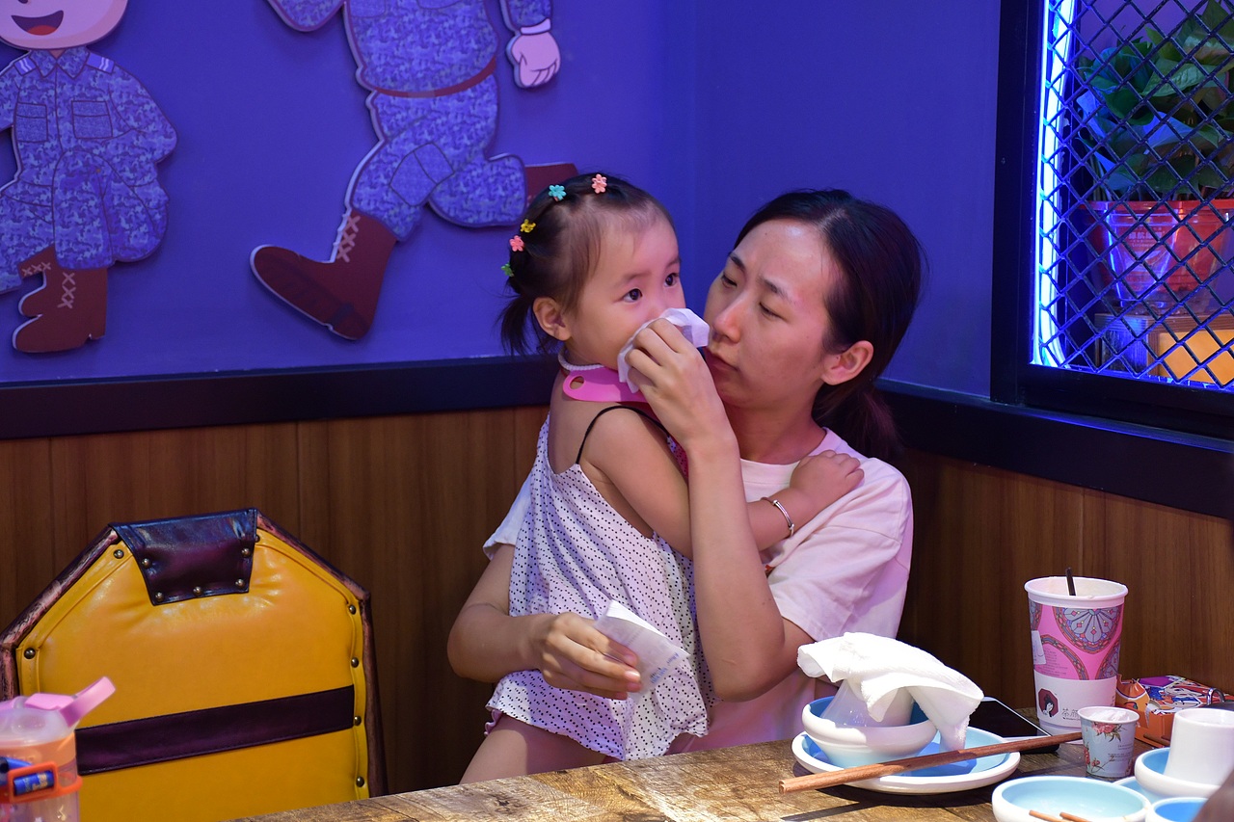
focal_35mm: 63
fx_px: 2159
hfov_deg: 31.9
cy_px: 411
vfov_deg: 21.6
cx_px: 617
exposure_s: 1/30
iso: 1250
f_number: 4.5
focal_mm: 42
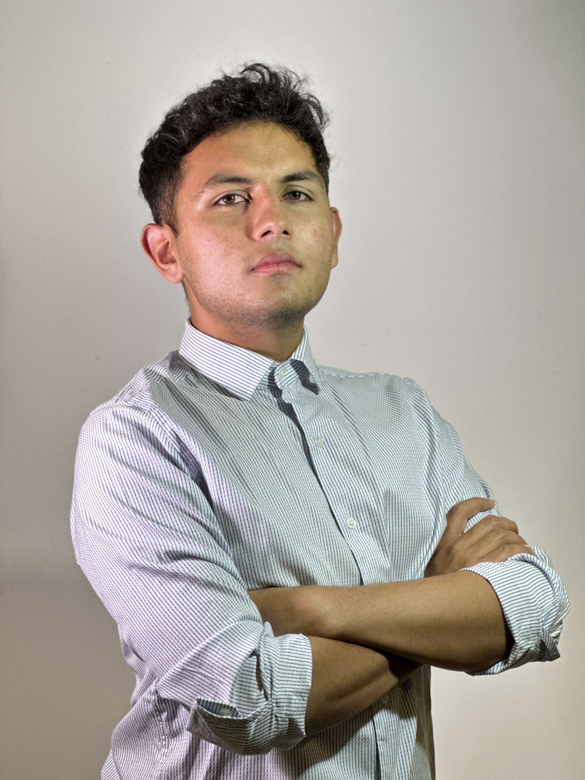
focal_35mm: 77
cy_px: 390
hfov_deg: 19.1
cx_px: 292
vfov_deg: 25.3
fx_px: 1735
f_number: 2.8
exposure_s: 1/40
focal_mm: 9
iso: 400
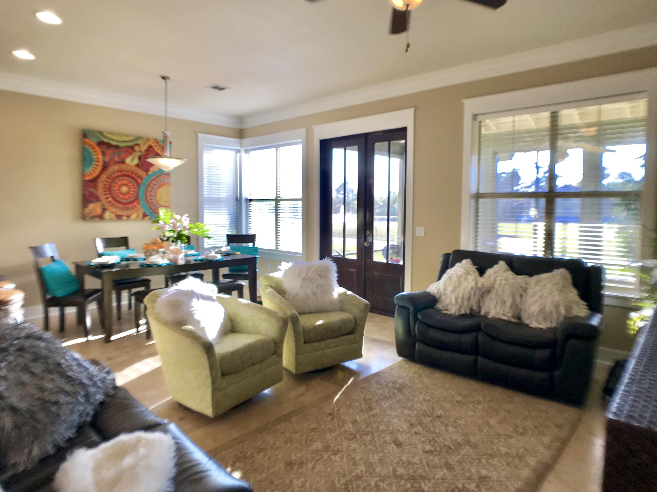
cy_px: 244
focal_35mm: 29
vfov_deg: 48.2
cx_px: 338
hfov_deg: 61.7
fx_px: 550
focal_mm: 3.99
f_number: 1.8
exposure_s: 1/126
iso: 20
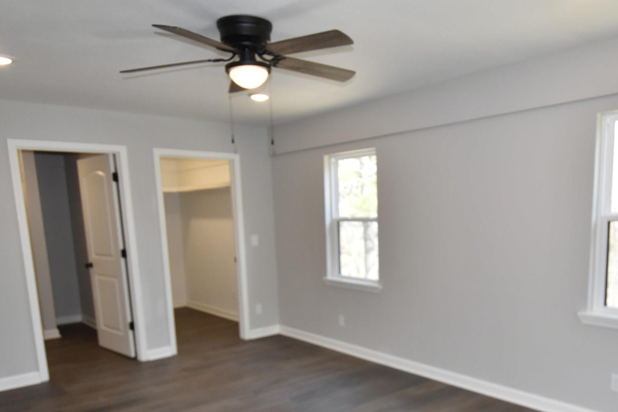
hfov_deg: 65.2
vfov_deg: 46.4
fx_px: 478
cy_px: 243
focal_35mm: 28
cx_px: 365
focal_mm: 11
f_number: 5.6
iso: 560
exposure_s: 1/125
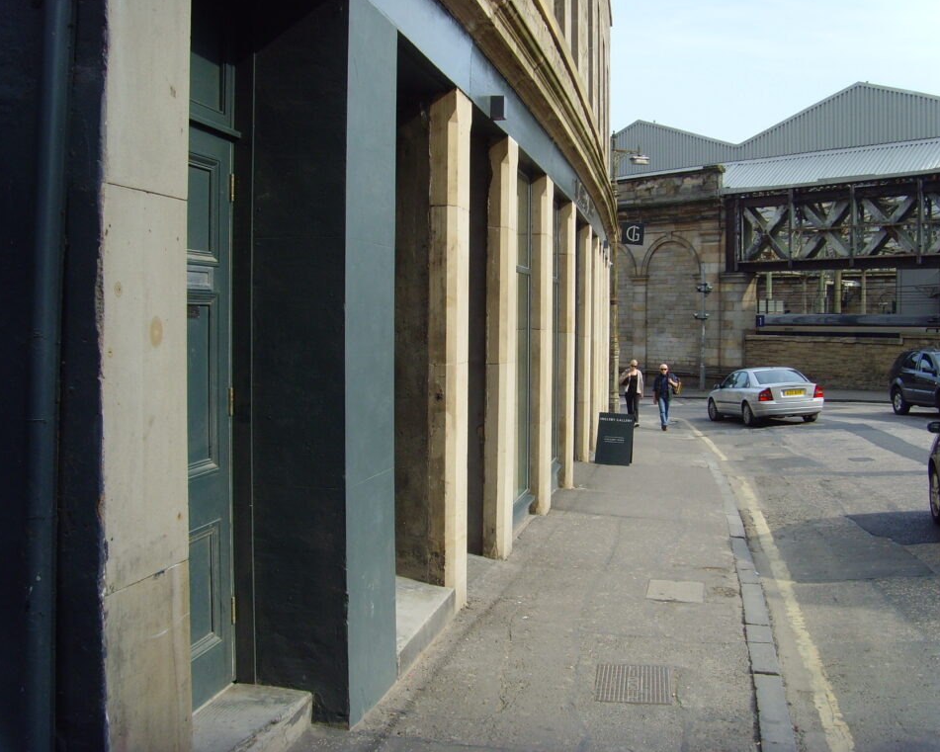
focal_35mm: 41
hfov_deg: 44.8
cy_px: 374
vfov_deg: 36.5
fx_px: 1141
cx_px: 484
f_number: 3.5
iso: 80
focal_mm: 6.6
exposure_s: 1/350
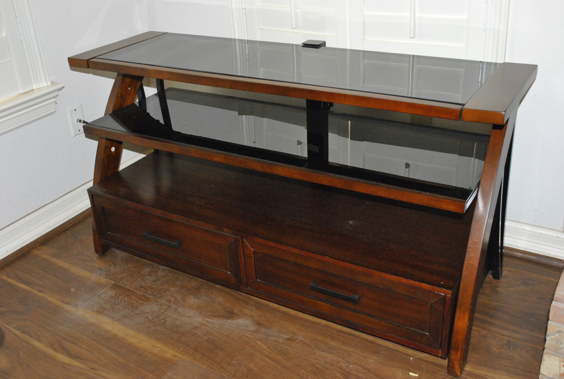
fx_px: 612
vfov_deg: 34.4
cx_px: 282
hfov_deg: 49.5
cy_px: 190
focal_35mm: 39
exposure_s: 1/60
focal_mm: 26
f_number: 8
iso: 1600
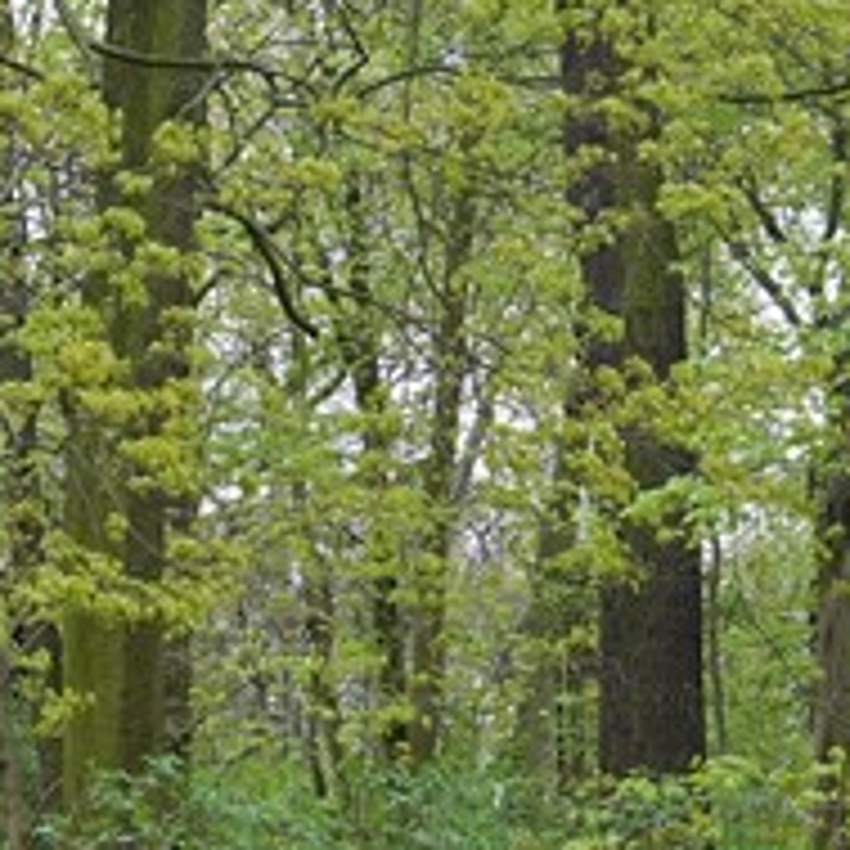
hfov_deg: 11.5
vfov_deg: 11.5
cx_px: -369
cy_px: 1140
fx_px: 4084
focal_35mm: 147
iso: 125
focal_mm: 11.69
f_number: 4
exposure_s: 1/80
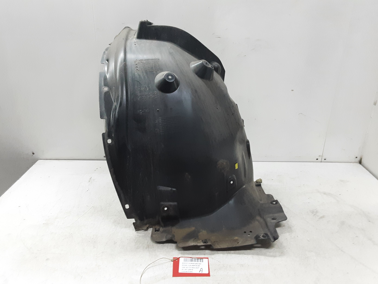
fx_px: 295
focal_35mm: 27
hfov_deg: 65.3
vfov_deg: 51.4
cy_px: 142
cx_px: 189
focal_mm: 2.91
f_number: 1.9
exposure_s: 1/50
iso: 200
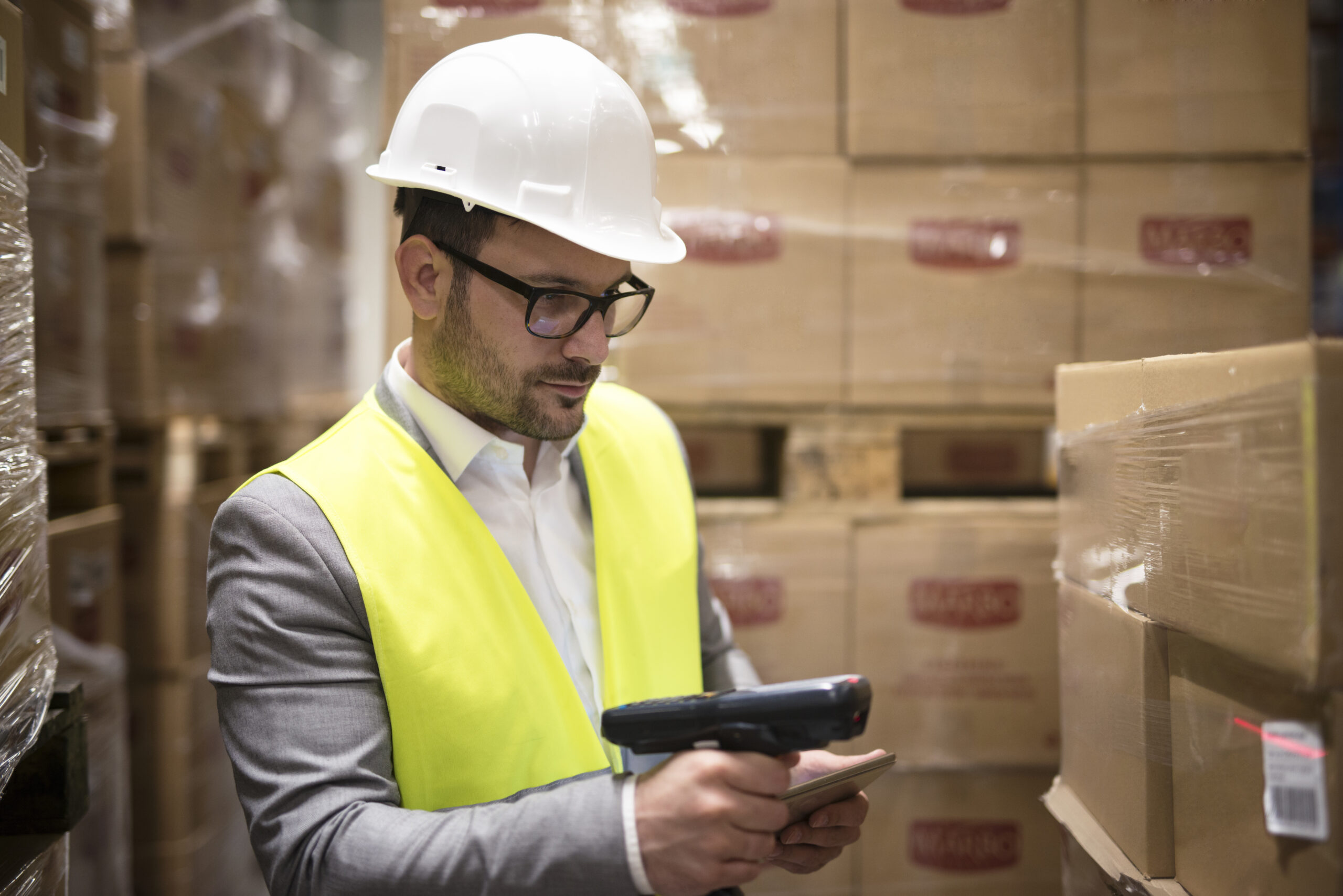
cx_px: 672
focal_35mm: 50
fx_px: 1866
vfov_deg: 27.0
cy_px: 448
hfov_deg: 39.6
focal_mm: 50
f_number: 1.4
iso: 640
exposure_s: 1/200
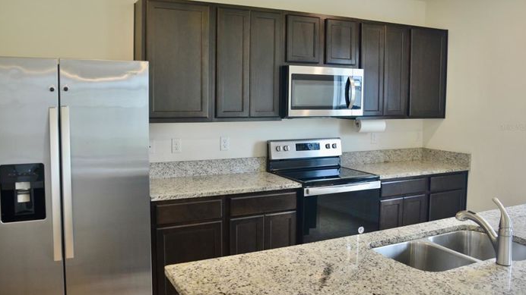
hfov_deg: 58.7
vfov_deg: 35.0
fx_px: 468
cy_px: 127
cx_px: 261
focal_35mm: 34
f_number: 4
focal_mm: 21
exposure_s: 1/60
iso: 400
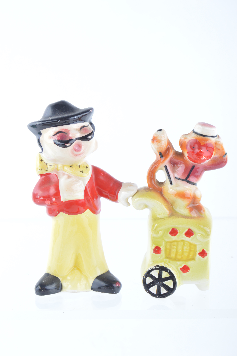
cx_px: 118
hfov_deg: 16.5
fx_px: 816
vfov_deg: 24.6
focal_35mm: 82
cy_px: 178
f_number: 10
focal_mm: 55
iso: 100
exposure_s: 1/30
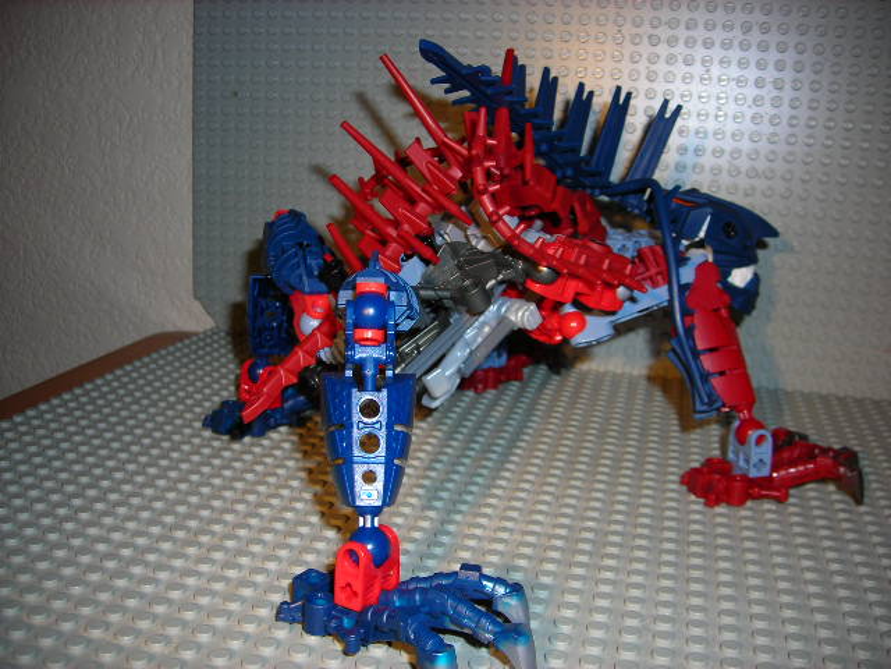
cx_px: 446
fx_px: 978
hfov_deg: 49.0
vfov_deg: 37.7
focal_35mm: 38
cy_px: 334
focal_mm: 6.3
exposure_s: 1/60.1
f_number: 3.2
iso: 50
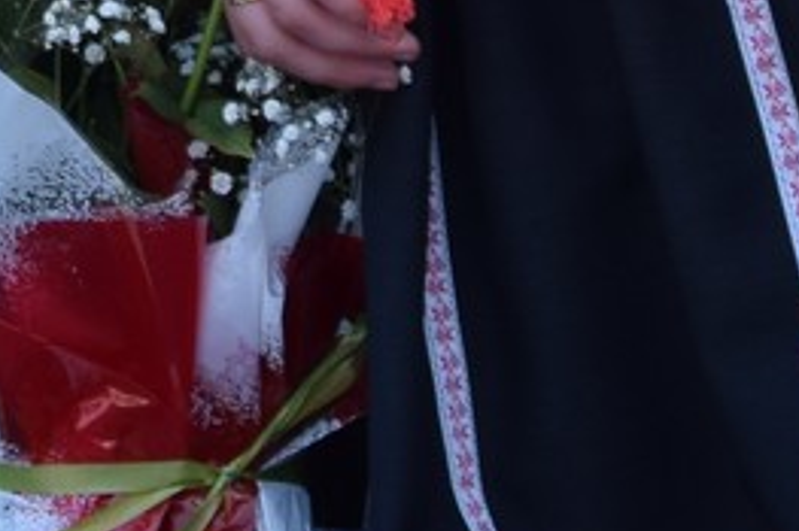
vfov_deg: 3.3
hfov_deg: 5.0
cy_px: -935
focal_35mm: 415
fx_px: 9205
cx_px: 9
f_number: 8
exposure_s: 1/80
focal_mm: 38
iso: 100
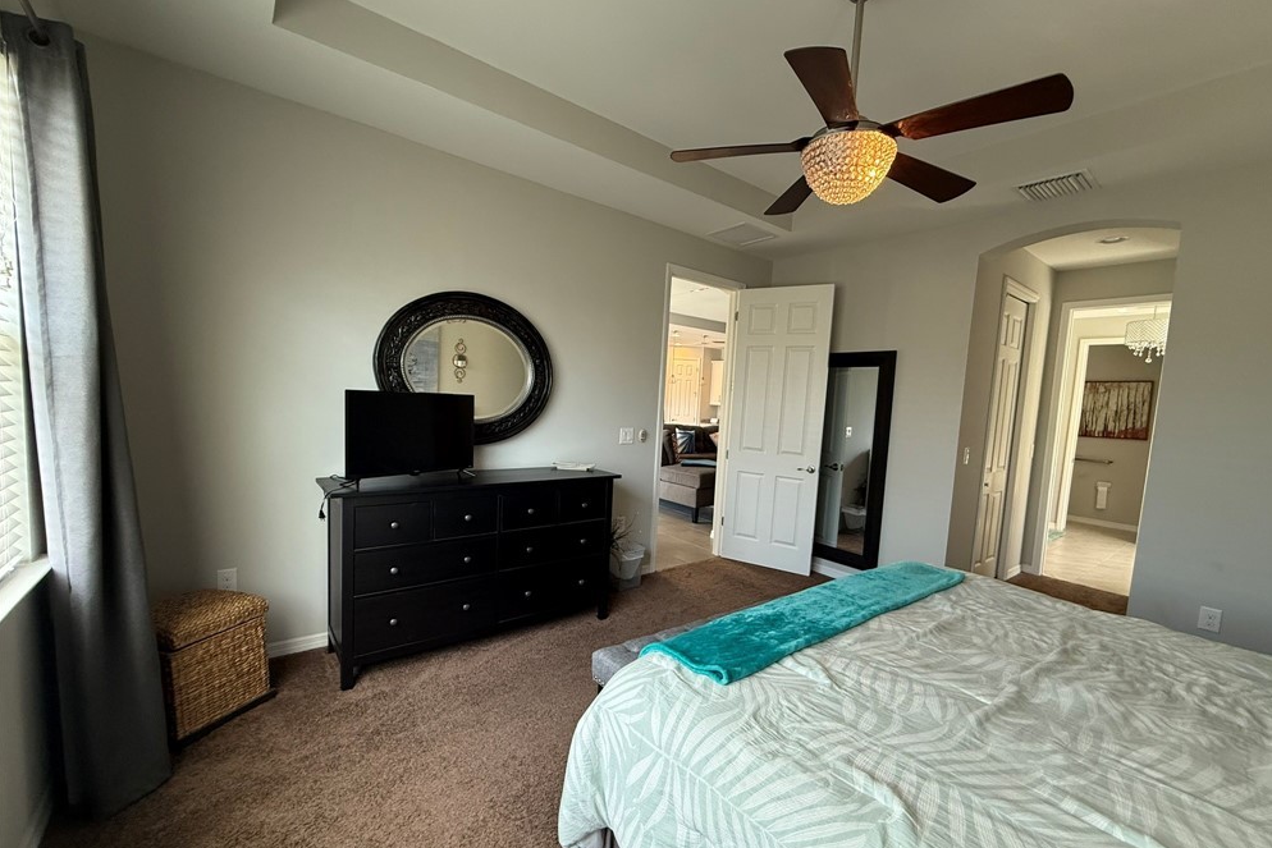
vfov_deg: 77.3
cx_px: 653
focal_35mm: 15
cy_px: 446
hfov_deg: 100.4
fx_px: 530
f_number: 2.2
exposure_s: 1/60
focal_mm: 2.22
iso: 250
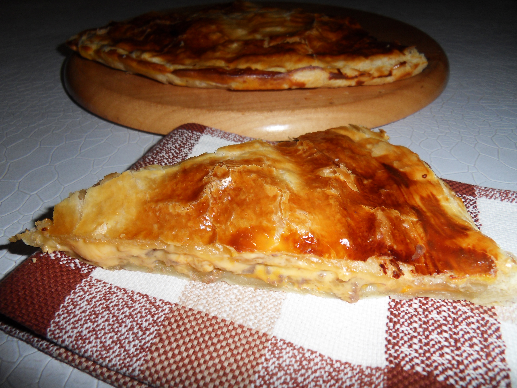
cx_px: 258
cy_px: 194
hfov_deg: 71.6
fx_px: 358
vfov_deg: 56.8
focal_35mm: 24
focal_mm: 4.2
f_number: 7.5
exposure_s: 1/45
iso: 100
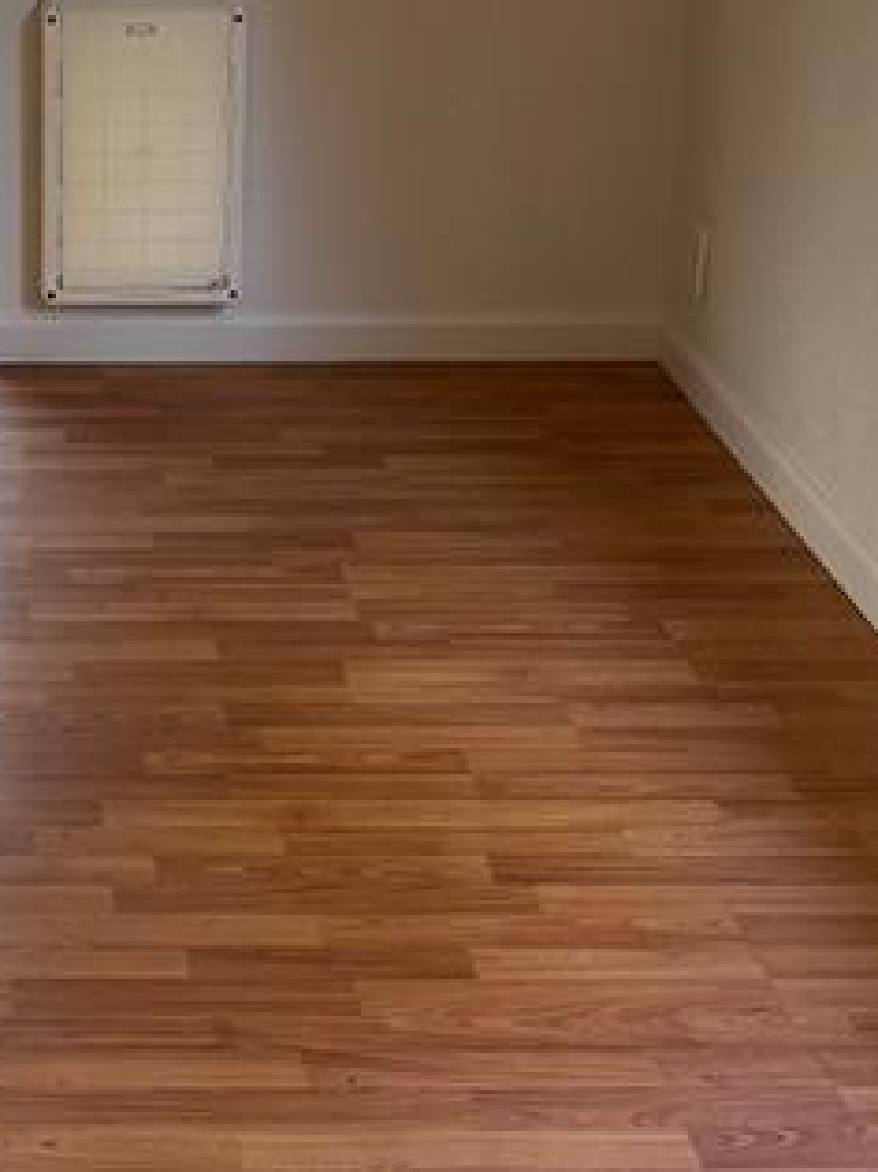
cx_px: -26
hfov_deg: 18.3
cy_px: 175
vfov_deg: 24.5
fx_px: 2640
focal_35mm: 78
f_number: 1.78
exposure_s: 1/69
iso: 200
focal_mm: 6.76
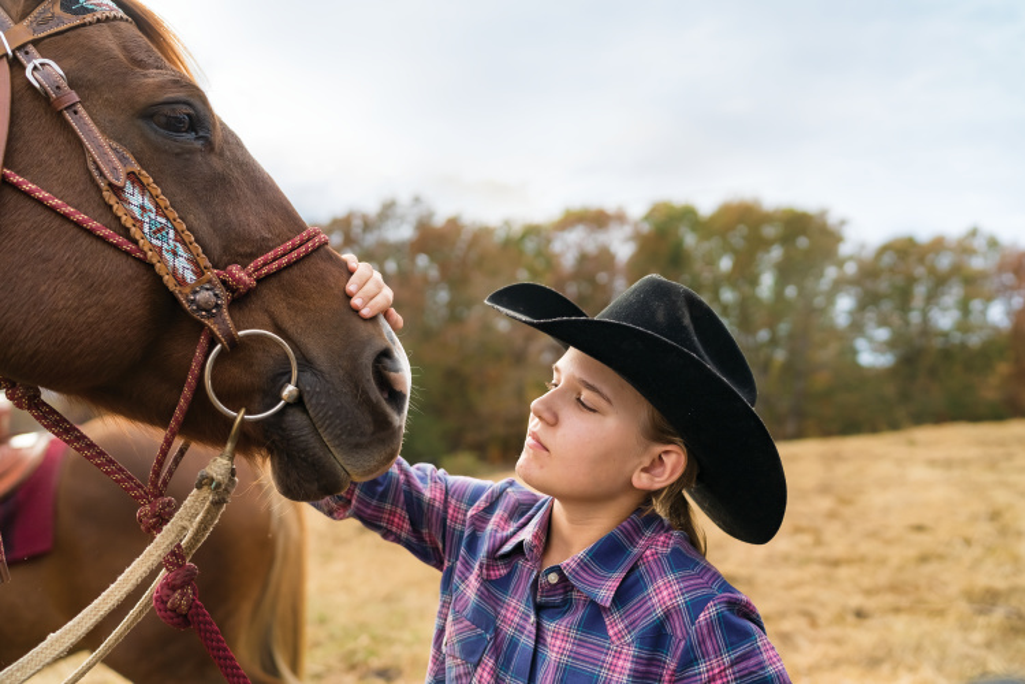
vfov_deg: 37.9
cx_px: 512
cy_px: 342
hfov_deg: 54.4
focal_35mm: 35
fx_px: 996
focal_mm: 35
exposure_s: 1/2000
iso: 500
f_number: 2.5
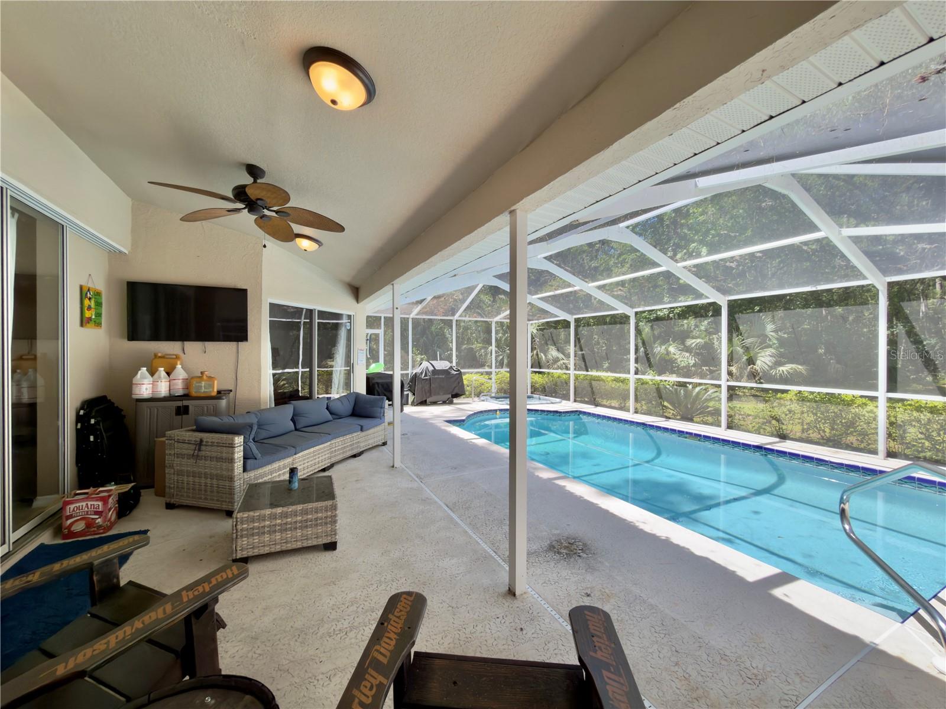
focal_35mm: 14
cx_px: 473
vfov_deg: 85.7
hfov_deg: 102.1
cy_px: 354
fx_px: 383
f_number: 2.2
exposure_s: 1/152
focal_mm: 2.22
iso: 25
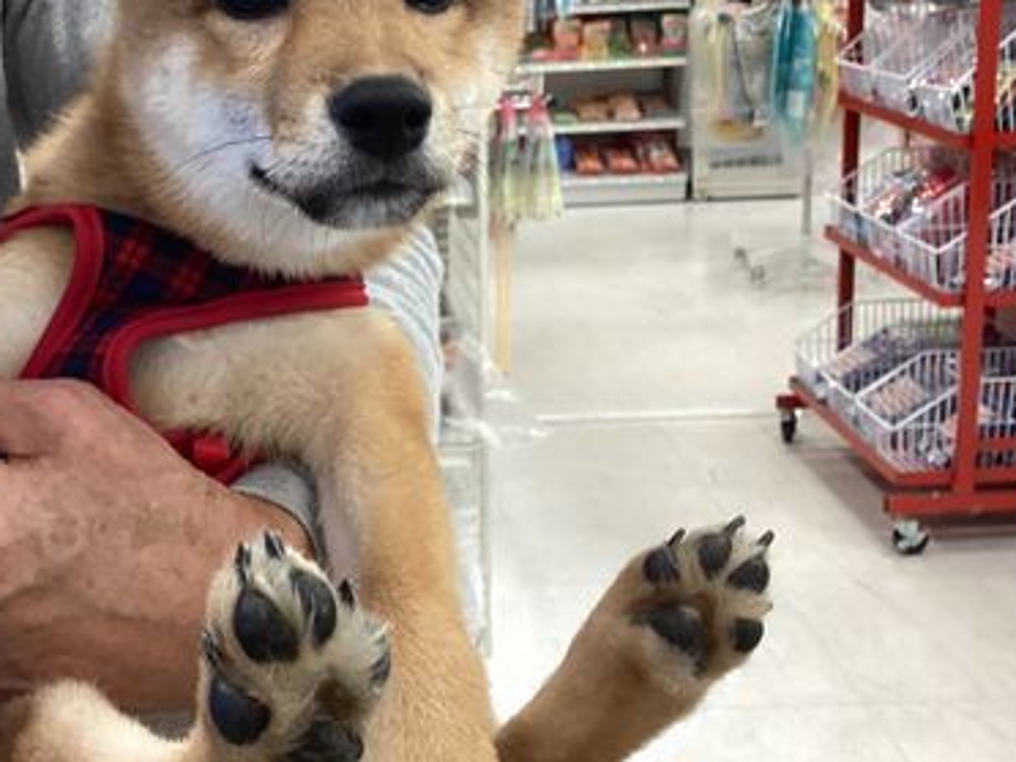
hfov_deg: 37.0
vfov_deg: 28.7
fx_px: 1468
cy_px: 199
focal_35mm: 50
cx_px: 216
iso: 100
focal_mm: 3.3
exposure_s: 1/50
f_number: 2.4
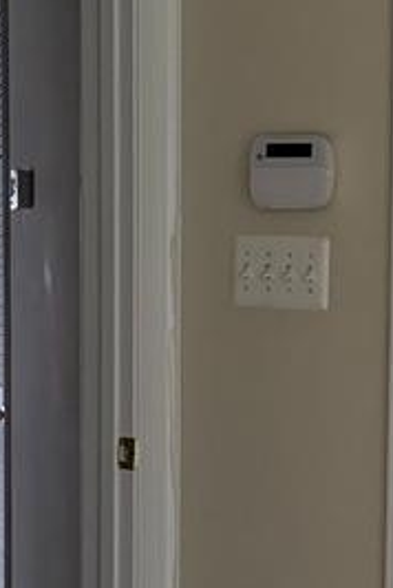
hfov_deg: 7.1
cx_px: 486
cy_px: 789
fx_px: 3136
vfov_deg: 10.4
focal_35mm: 192
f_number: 1.78
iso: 160
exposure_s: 1/217
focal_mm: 6.76
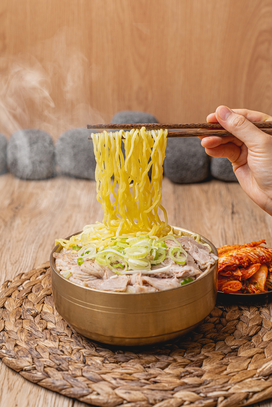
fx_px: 804
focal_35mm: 71
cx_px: 136
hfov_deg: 19.2
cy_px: 204
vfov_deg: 28.5
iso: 100
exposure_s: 1/125
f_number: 8
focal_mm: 71
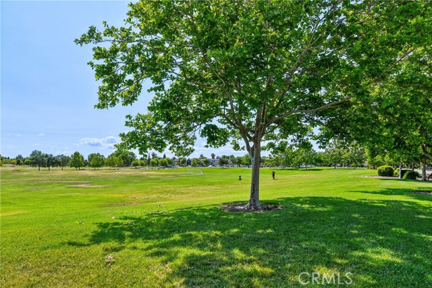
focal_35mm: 18
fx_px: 216
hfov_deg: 90.0
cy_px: 144
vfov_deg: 67.3
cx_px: 216
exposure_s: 1/320
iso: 100
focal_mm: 18
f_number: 8
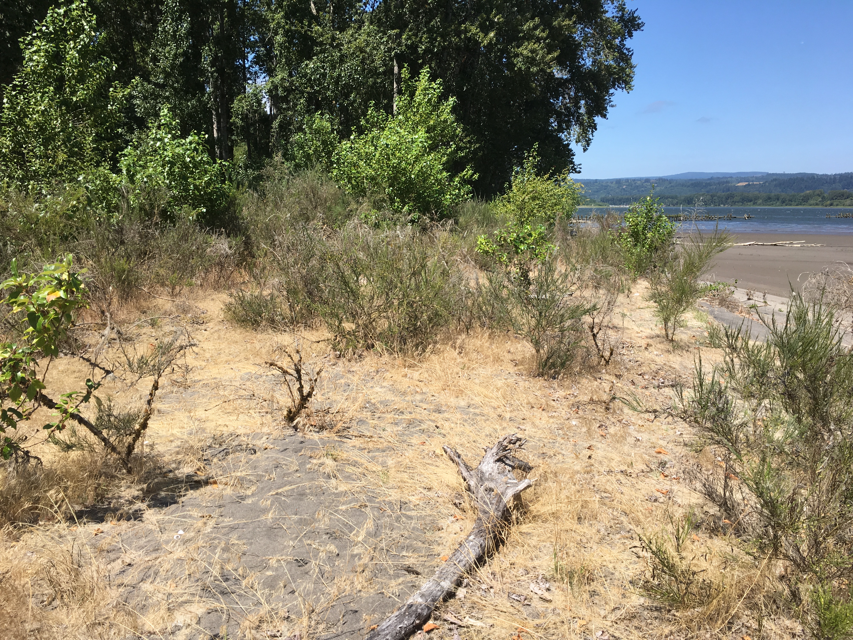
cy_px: 320
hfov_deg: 61.7
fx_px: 715
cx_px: 426
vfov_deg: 48.2
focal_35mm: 29
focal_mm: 4.15
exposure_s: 1/1282
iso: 25
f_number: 2.2
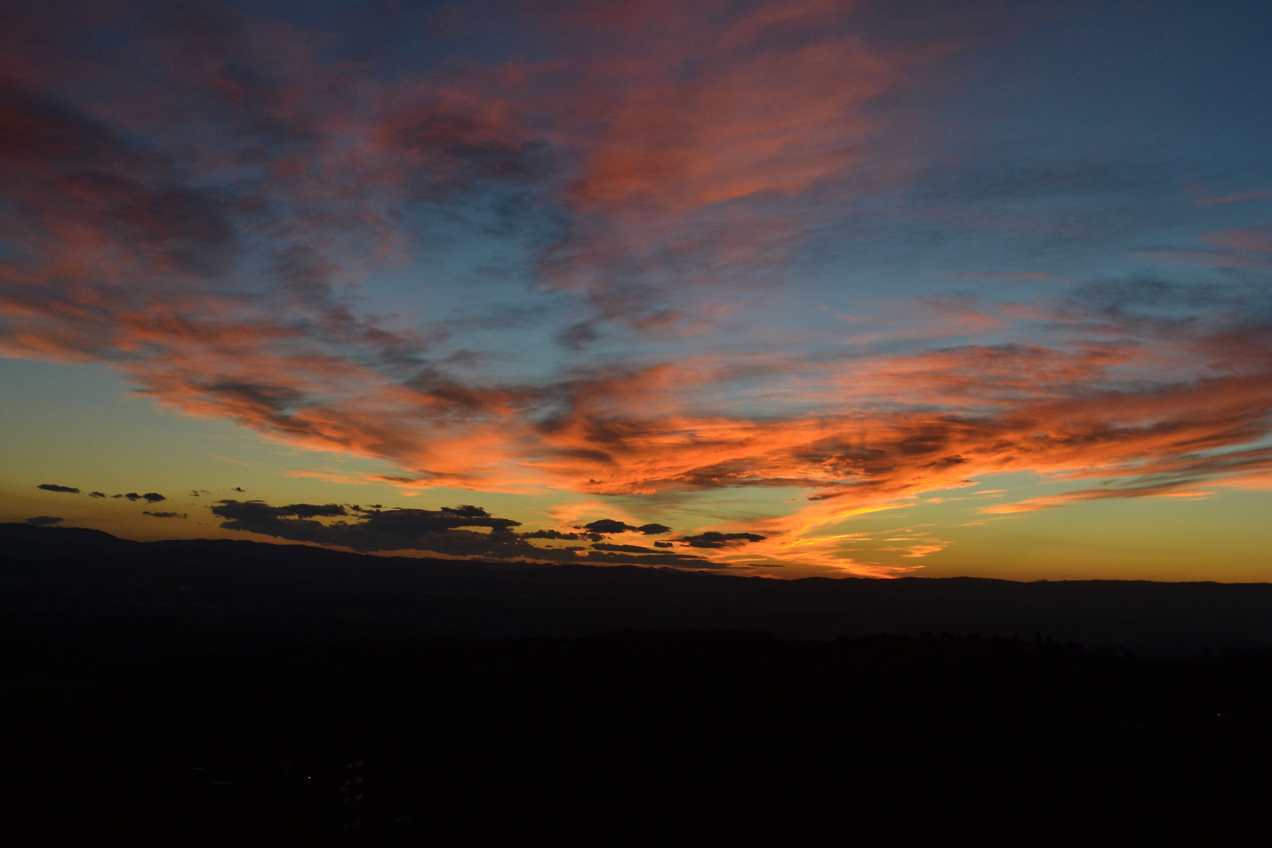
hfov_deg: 53.1
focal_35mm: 36
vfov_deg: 36.9
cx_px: 636
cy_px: 424
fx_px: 1272
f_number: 8
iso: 800
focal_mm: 24
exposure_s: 1/125
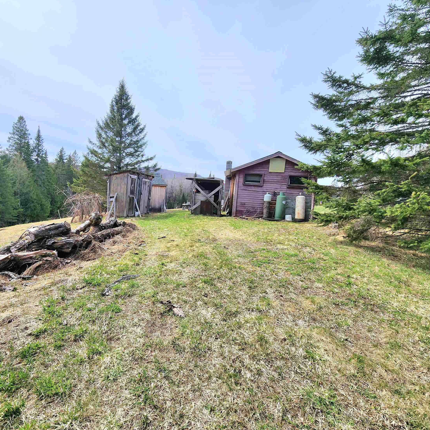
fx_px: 225
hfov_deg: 86.7
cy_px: 218
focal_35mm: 16
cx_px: 179
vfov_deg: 87.4
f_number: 2.2
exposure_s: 1/2500
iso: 50
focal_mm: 2.2
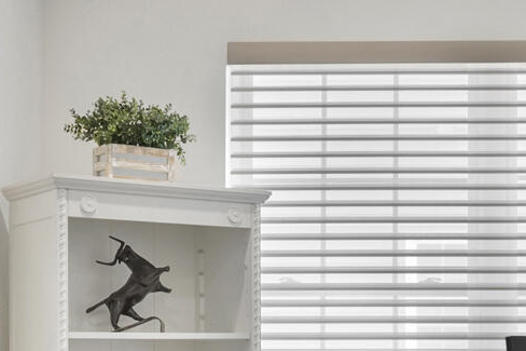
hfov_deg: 24.5
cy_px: 372
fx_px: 1198
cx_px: 386
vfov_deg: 16.2
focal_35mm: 82
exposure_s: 1/40
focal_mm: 16
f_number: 4.5
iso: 250
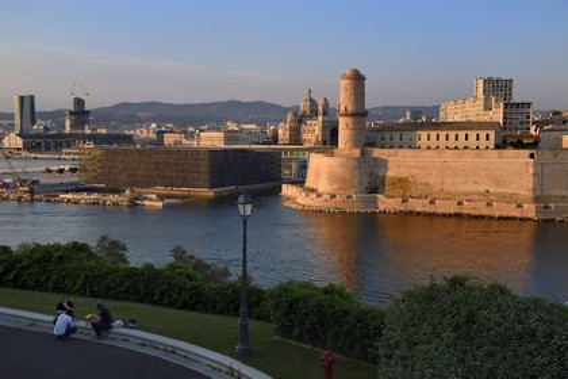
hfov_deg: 42.7
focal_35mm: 46
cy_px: 190
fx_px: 726
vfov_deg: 29.2
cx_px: 284
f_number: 7.1
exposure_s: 1/320
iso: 200
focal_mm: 46
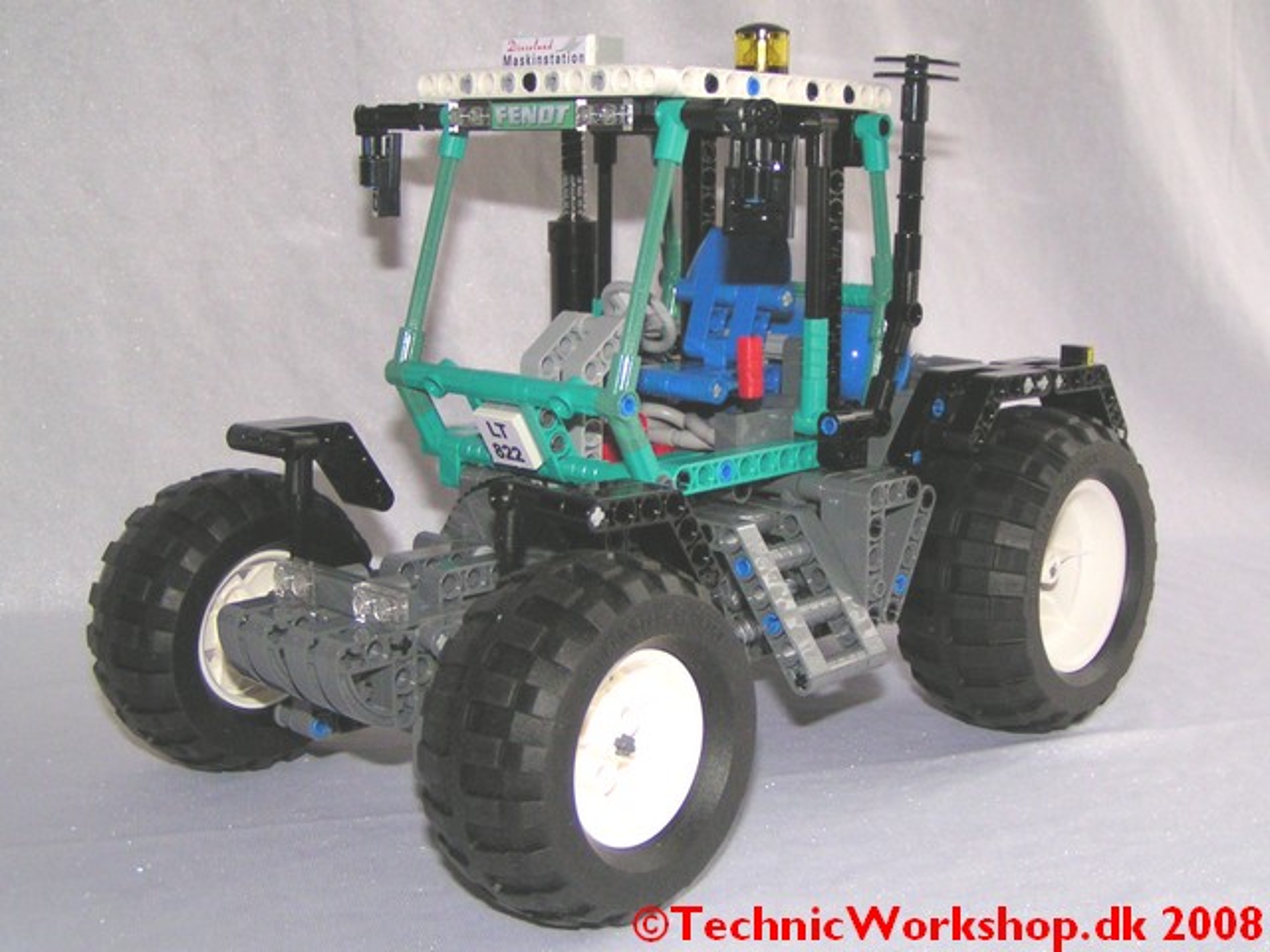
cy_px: 476
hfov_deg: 49.0
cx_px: 635
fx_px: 1394
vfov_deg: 37.7
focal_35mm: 38
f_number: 2.8
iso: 200
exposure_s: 1/40
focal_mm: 5.8
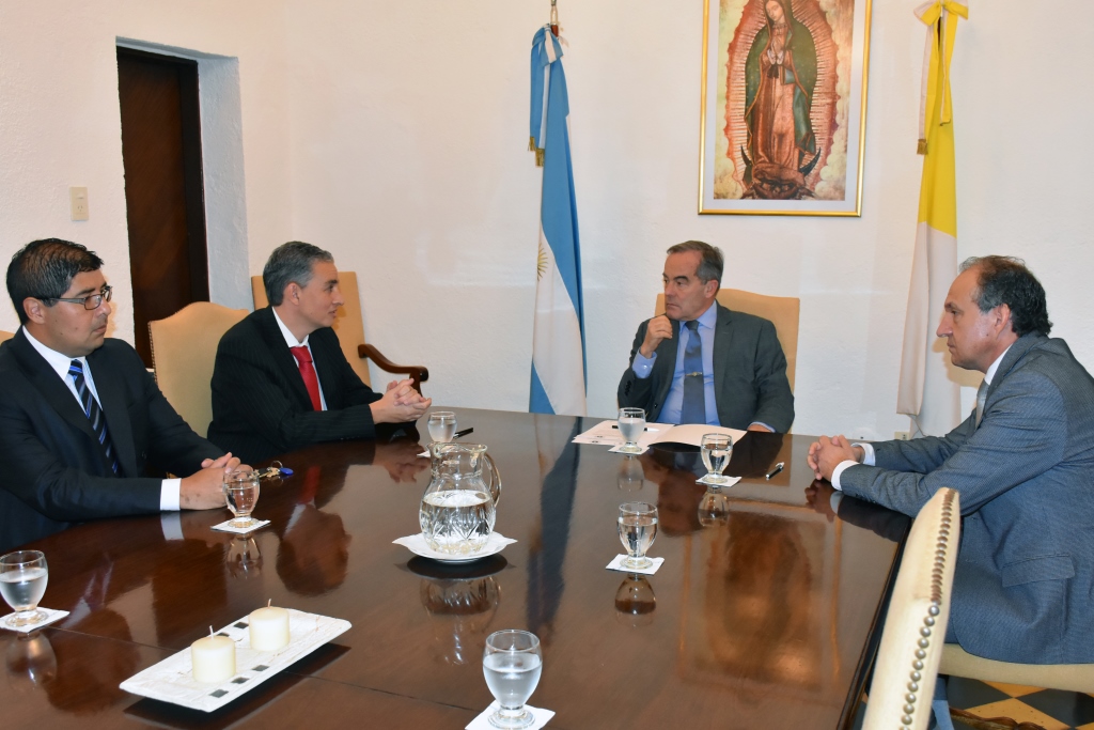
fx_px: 1094
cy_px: 365
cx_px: 547
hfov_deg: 53.1
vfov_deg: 36.9
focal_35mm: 36
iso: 3200
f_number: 7.1
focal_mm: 24
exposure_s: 1/100
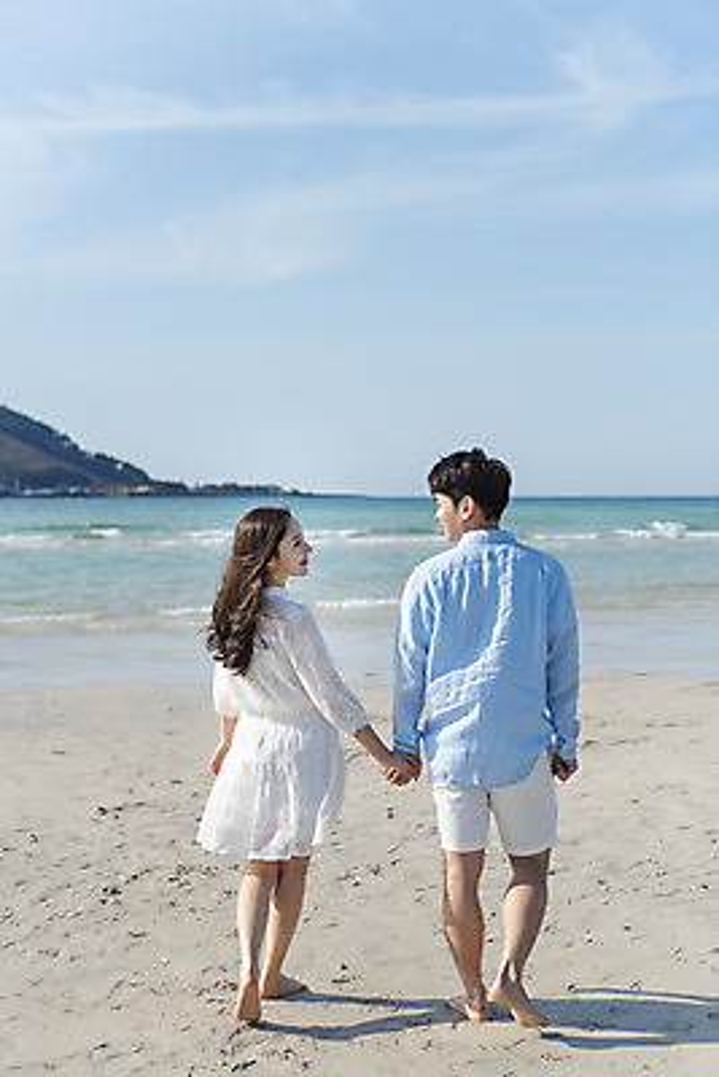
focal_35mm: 56
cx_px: 360
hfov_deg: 24.2
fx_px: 1676
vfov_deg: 35.6
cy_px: 538
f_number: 2.8
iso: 100
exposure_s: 1/3200
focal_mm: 56
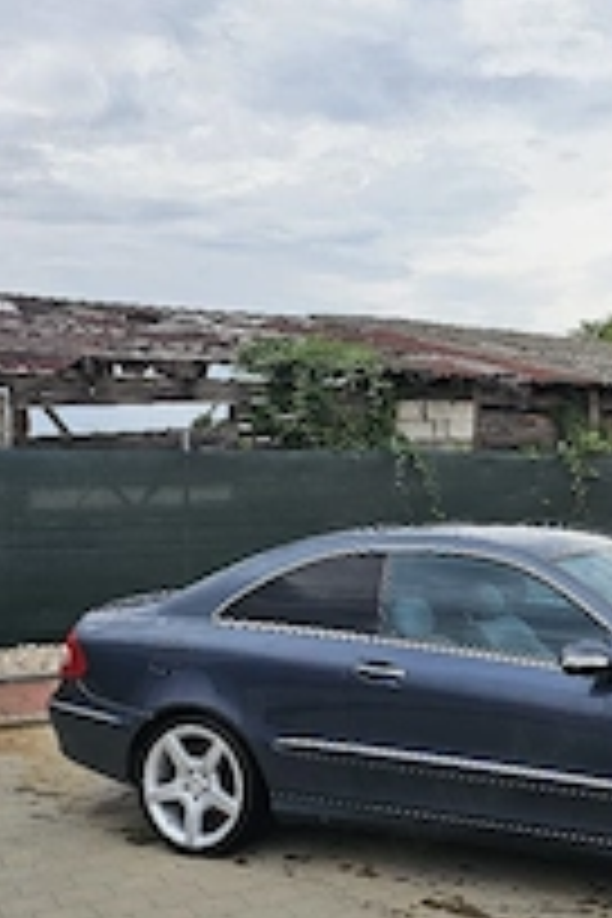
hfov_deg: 27.5
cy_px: 495
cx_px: 562
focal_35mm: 47
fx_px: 1198
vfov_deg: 41.9
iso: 20
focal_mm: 6.3
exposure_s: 1/1250
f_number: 1.7
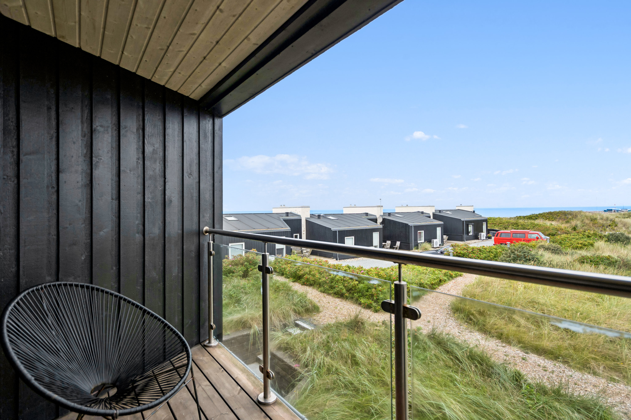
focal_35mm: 16
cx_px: 316
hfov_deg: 96.7
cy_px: 210
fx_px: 280
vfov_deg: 73.7
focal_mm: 16
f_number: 4
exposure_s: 1/1250
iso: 250
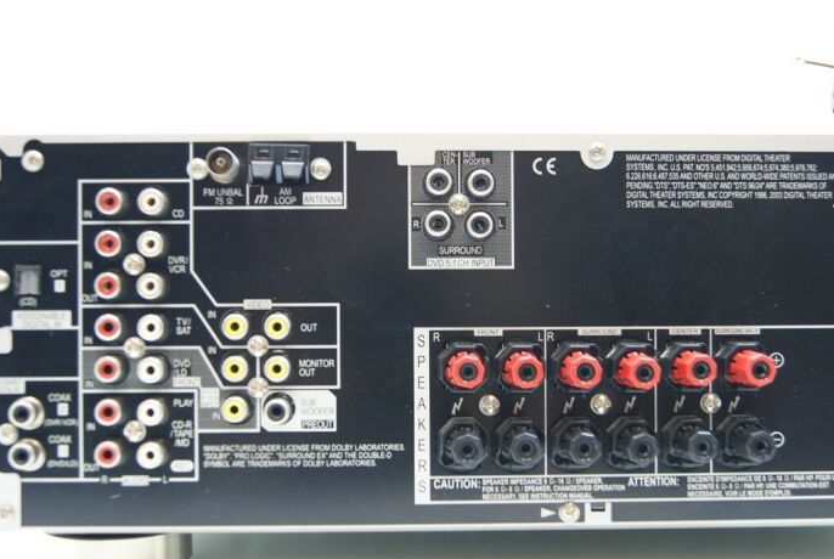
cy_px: 302
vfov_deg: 28.7
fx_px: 1091
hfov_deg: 41.8
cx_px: 424
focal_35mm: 47
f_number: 4.5
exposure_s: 1/20
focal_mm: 28
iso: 400
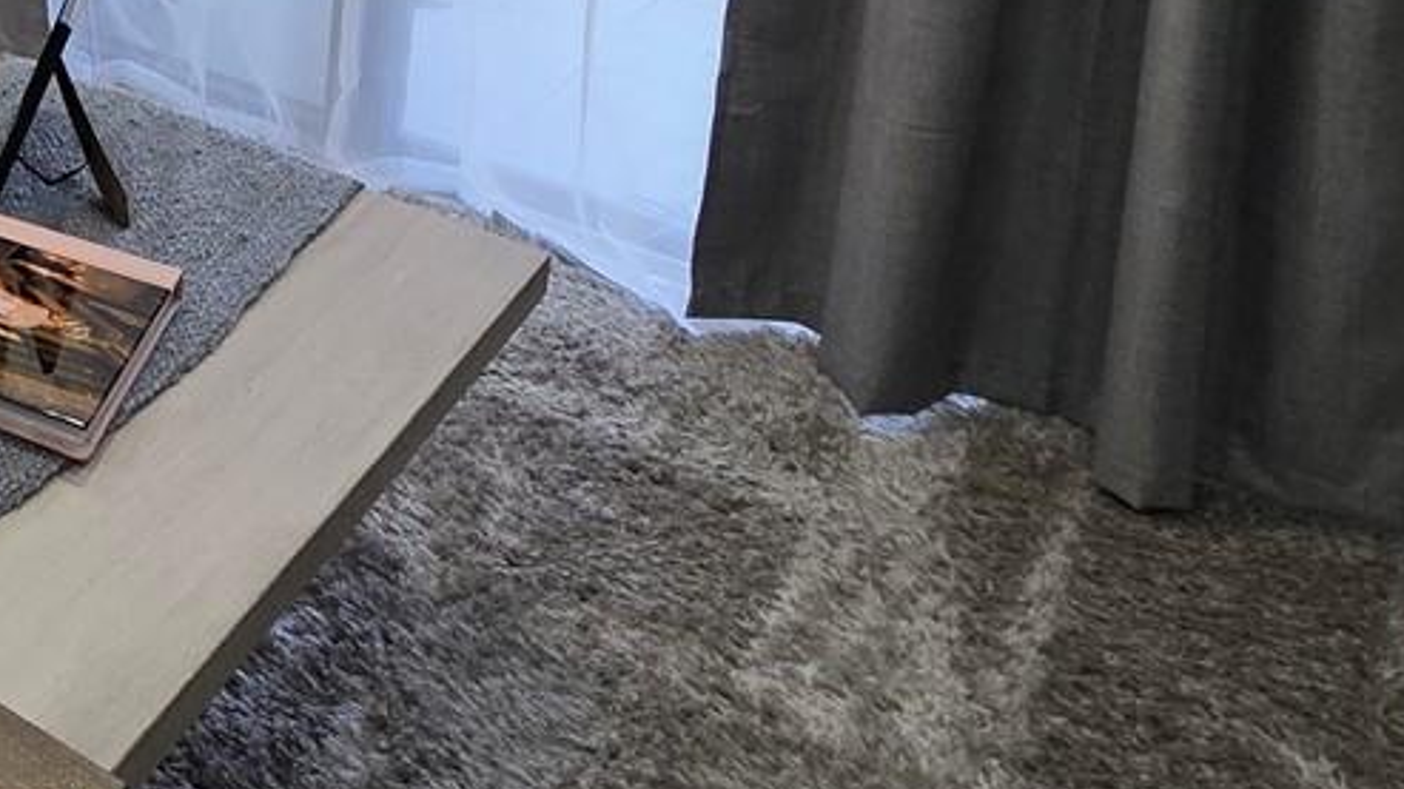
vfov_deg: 21.4
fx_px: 1712
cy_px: -424
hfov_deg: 31.3
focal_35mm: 46
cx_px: -527
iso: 200
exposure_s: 1/120
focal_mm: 2.2
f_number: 1.9
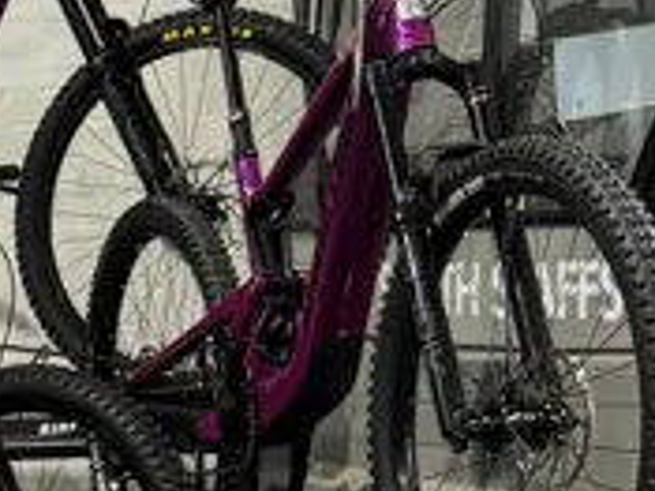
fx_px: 2761
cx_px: -449
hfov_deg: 12.6
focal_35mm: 146
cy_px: 1001
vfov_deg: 9.5
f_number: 1.78
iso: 400
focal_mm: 6.76
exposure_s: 1/50
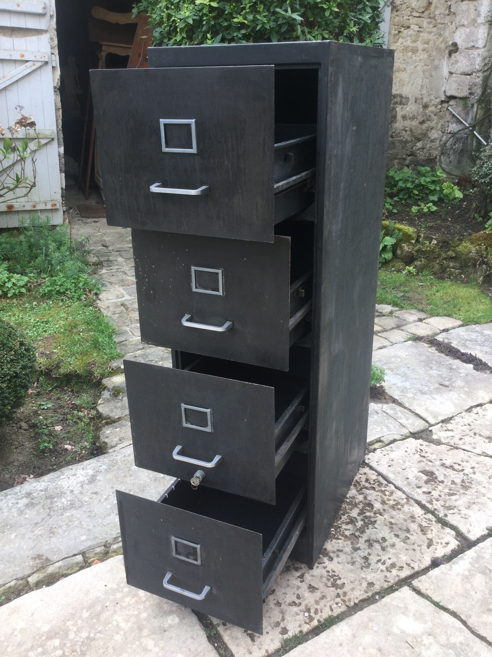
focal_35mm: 31
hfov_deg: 45.4
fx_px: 587
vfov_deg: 58.4
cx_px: 246
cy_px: 328
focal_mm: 3.3
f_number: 2.4
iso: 25
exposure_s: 1/110
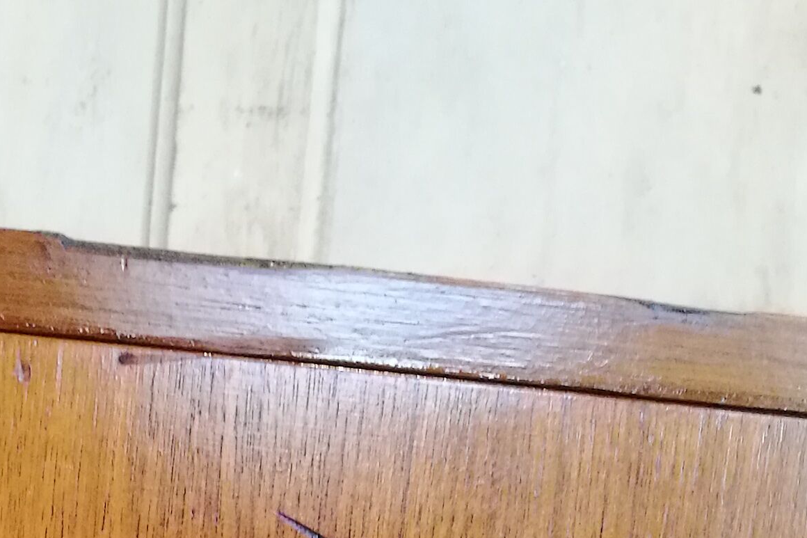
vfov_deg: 14.9
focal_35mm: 79
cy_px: 991
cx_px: 103
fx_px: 1771
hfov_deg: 25.0
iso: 400
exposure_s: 1/33.3
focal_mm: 4.5
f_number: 2.2
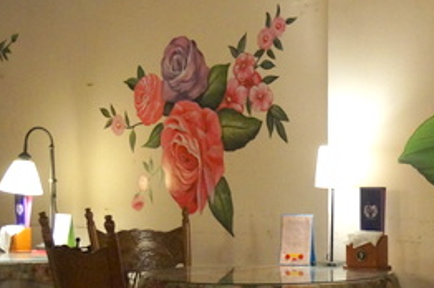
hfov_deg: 22.0
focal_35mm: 88
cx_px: 472
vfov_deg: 15.4
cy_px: 212
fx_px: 1060
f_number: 4.5
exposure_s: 1/125
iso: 3200
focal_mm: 24
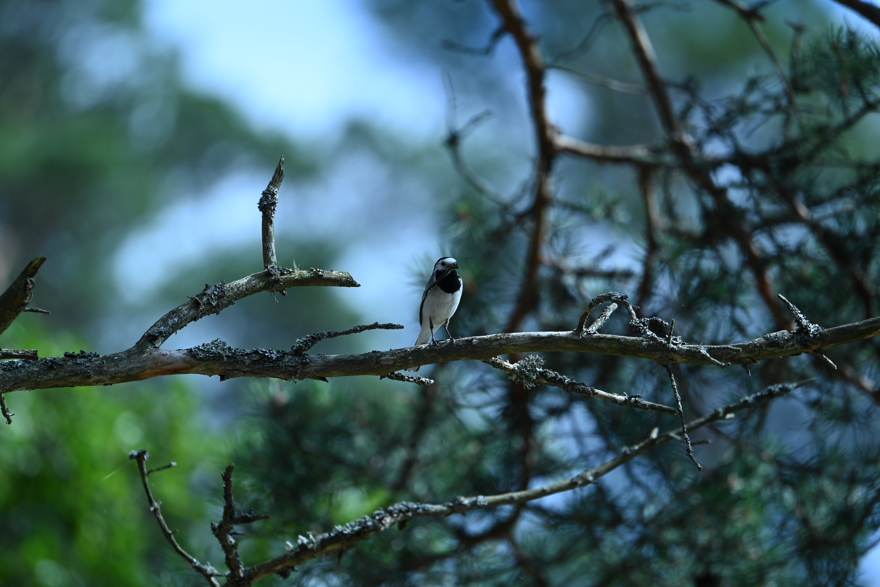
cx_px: 386
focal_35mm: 603
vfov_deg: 2.3
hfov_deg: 3.4
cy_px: 323
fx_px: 14738
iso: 100
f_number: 6.7
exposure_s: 1/250
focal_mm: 500
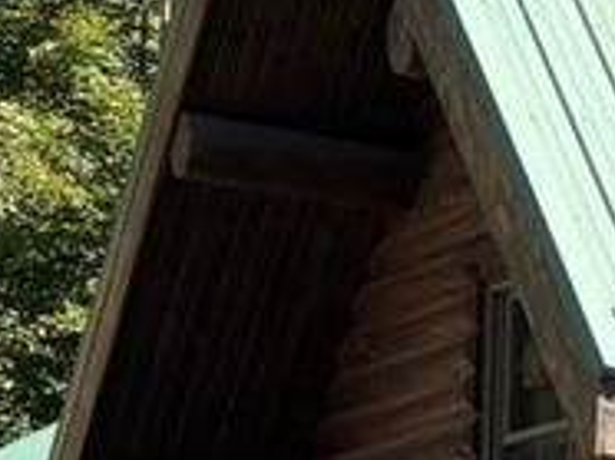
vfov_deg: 8.0
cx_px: 1746
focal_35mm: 179
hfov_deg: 9.2
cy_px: 814
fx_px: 3176
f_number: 1.6
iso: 50
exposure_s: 1/1032
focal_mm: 5.96
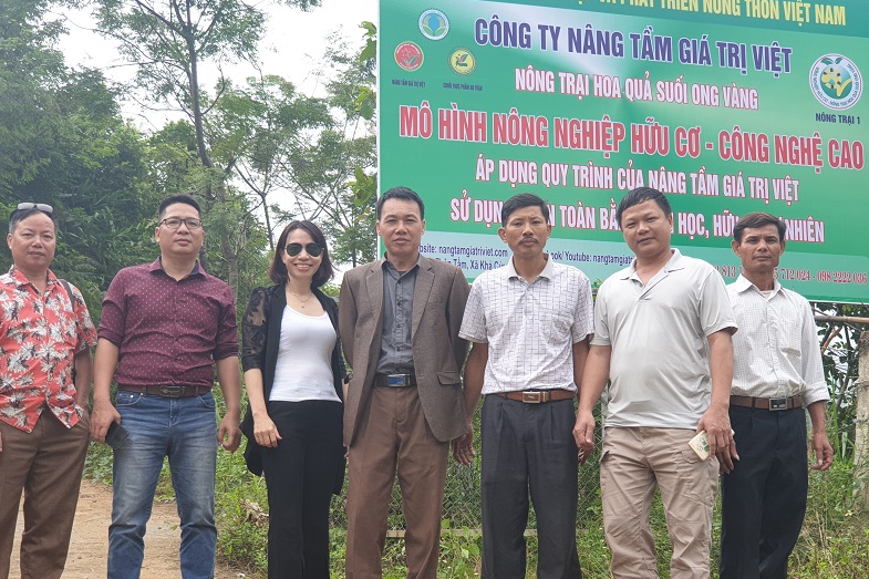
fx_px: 1496
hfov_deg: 32.4
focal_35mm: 62
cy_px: 368
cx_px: 417
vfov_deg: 21.8
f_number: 2.4
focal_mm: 6
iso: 25
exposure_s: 1/167
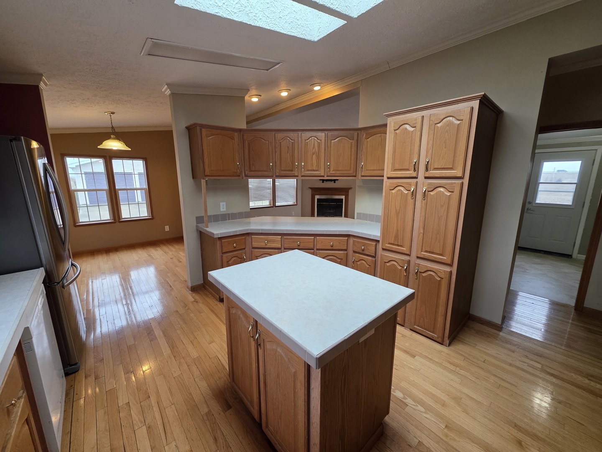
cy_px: 226
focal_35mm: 13
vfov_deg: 89.9
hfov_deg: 106.2
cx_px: 301
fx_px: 226
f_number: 1.9
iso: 125
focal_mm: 2.2
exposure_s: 1/120
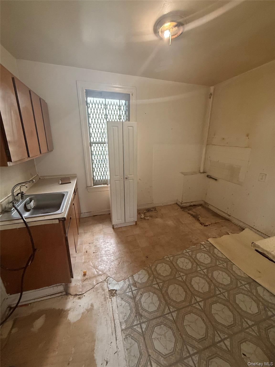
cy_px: 184
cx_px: 138
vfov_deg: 102.1
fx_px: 148
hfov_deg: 85.7
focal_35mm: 14
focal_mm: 2.22
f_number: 2.2
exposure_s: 1/120
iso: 500
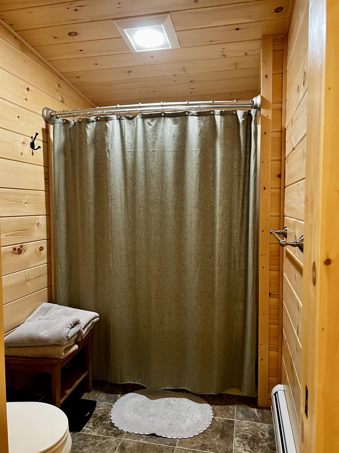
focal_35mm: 26
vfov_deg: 67.3
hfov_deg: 53.1
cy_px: 226
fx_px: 339
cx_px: 170
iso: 250
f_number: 1.5
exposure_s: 1/60
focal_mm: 5.7
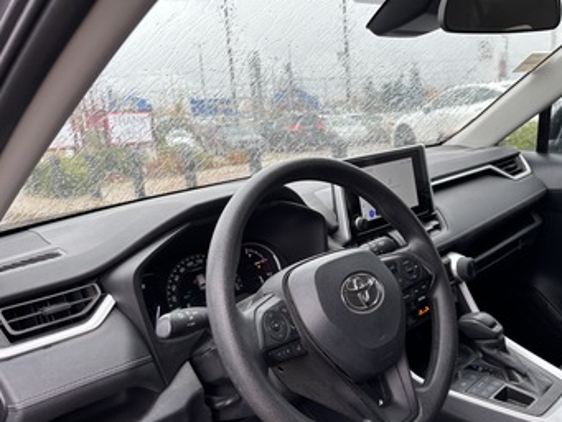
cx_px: 307
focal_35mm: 32
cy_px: 243
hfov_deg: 56.7
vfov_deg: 44.1
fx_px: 520
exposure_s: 1/243
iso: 40
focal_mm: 5.96
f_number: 1.6
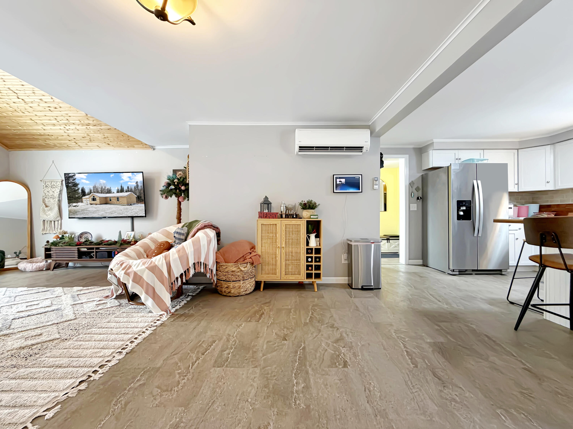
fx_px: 232
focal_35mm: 14
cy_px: 214
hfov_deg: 102.1
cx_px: 286
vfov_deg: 85.7
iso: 320
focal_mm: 2.22
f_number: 2.2
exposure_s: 1/60
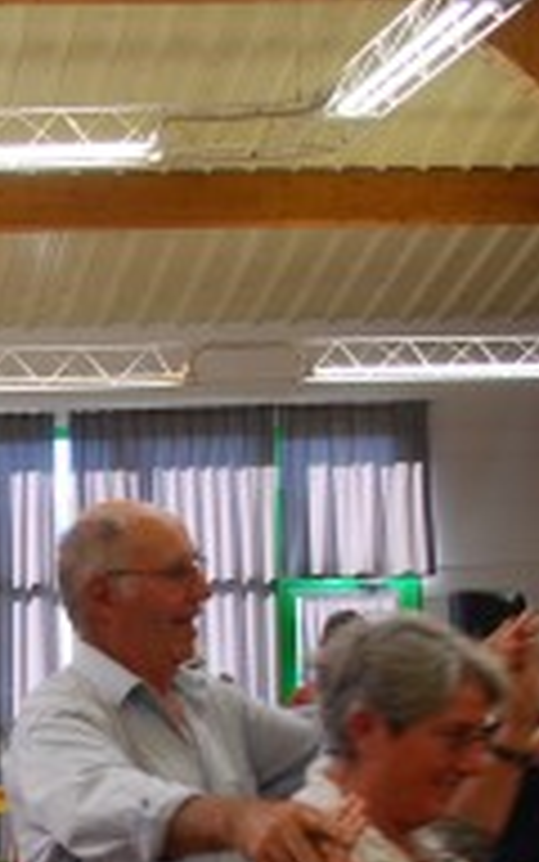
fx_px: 2162
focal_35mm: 92
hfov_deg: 13.6
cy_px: 671
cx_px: -175
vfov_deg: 22.3
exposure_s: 1/50
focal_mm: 18
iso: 200
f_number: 3.5
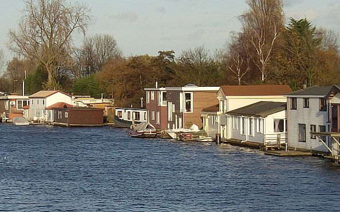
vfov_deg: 8.5
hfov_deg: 13.4
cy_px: 120
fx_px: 1436
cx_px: 73
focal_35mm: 155
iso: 100
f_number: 6.9
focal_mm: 14.1
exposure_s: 1/283
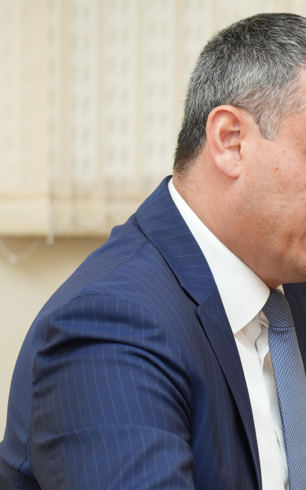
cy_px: 284
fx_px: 2642
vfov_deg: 10.6
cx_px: 351
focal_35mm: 198
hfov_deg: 6.6
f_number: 4
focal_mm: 105
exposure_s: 1/250
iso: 250
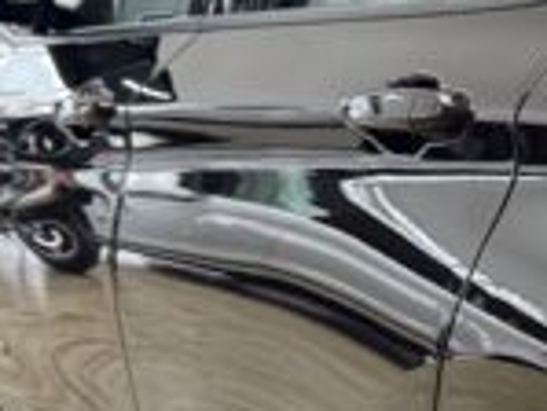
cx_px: 1105
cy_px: 409
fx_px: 2024
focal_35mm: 128
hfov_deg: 13.2
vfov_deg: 11.5
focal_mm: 6.76
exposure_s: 1/50
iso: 400
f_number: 1.78
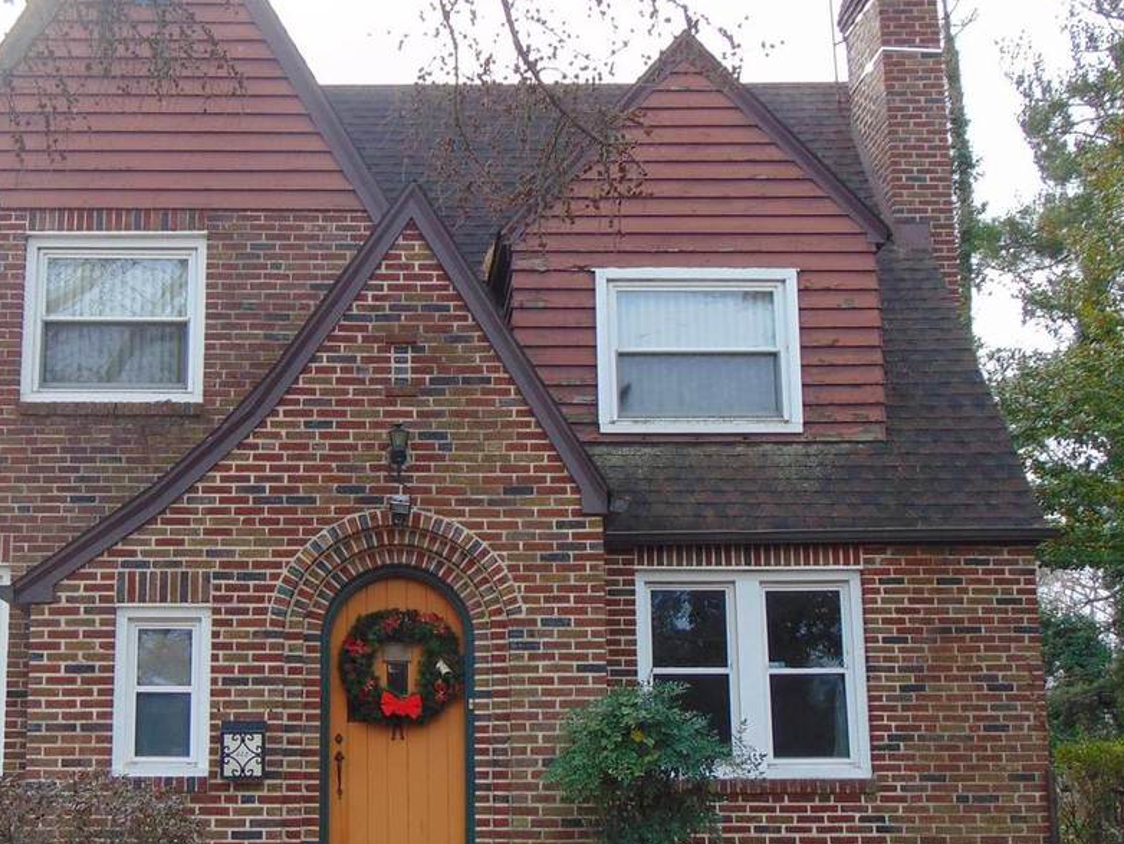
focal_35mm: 54
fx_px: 1754
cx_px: 376
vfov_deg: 27.0
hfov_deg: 35.2
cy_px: 472
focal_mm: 5.8
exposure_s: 1/250
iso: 80
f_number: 3.2
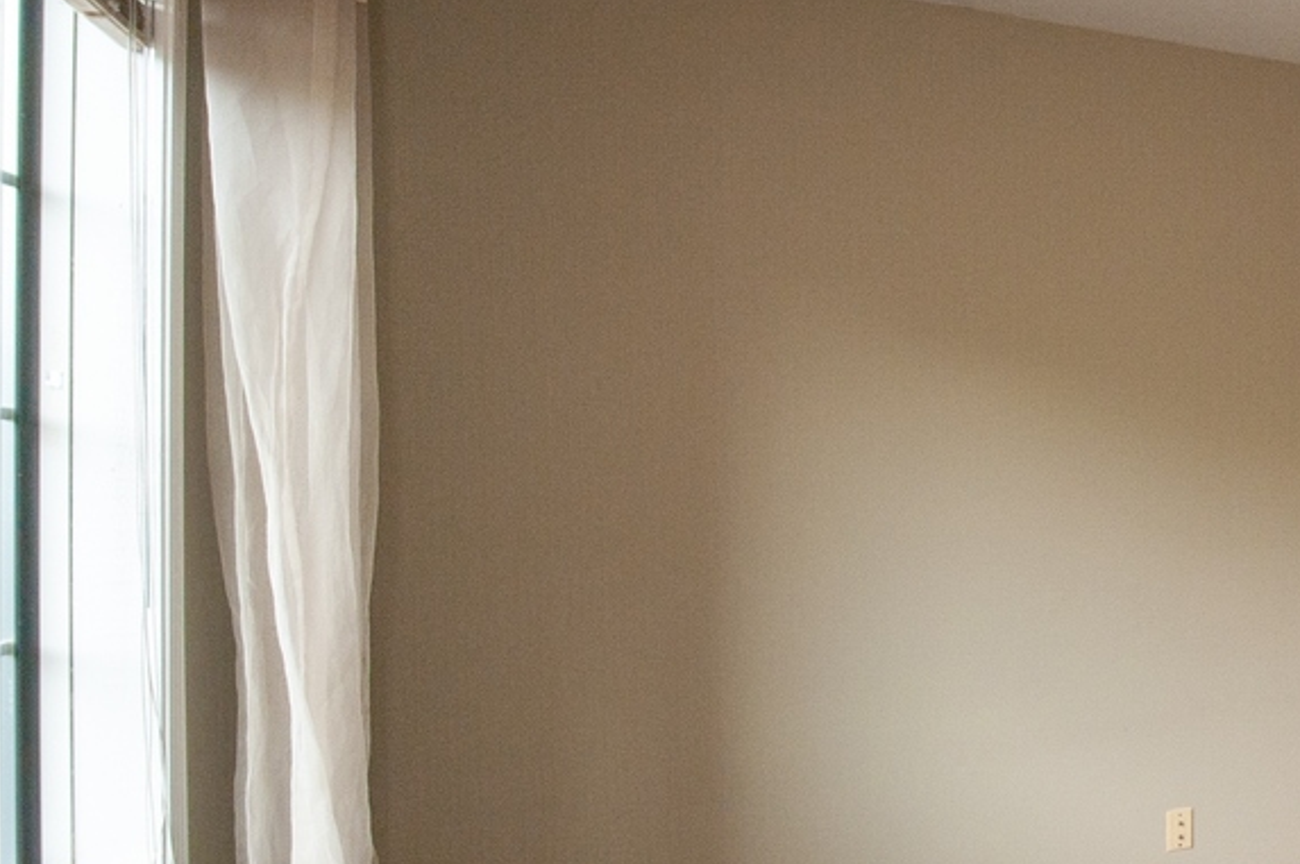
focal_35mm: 34
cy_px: 367
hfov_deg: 37.6
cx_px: 1646
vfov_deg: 38.7
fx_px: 1227
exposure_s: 1/125
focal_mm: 12
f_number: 7.1
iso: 200
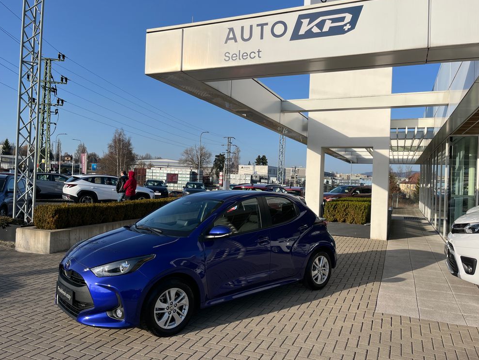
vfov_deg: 51.4
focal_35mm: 27
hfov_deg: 65.3
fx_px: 374
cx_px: 237
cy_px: 176
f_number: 1.6
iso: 50
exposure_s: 1/4016
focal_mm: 5.1
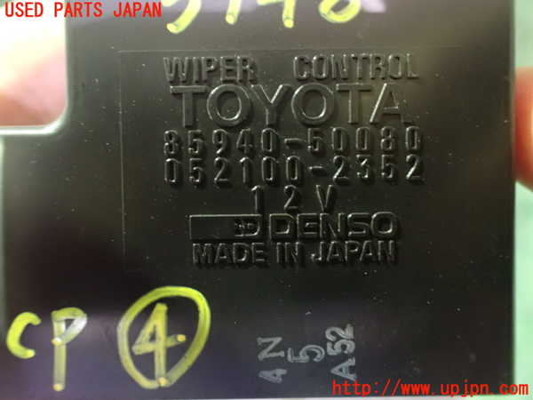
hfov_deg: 60.0
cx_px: 266
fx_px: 462
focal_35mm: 30
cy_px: 200
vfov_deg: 46.8
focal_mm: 5.4
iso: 1600
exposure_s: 1/8
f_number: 2.3
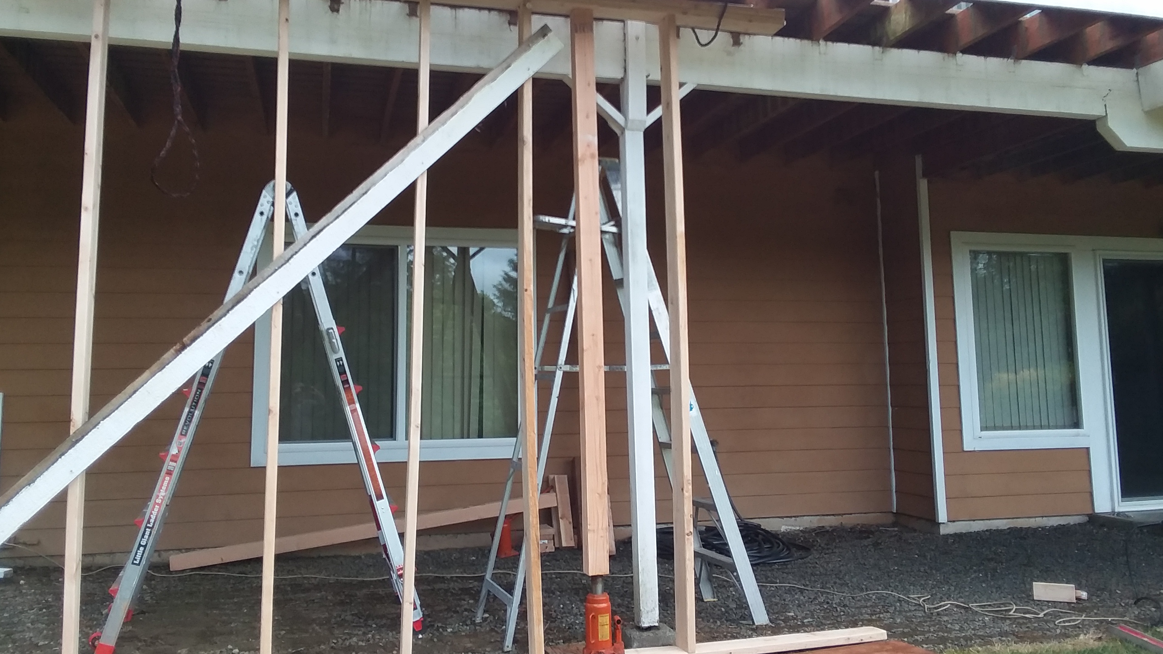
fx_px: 987
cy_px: 252
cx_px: 579
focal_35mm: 32
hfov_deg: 61.0
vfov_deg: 36.5
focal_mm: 2.47
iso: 40
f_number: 1.9
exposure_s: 1/353
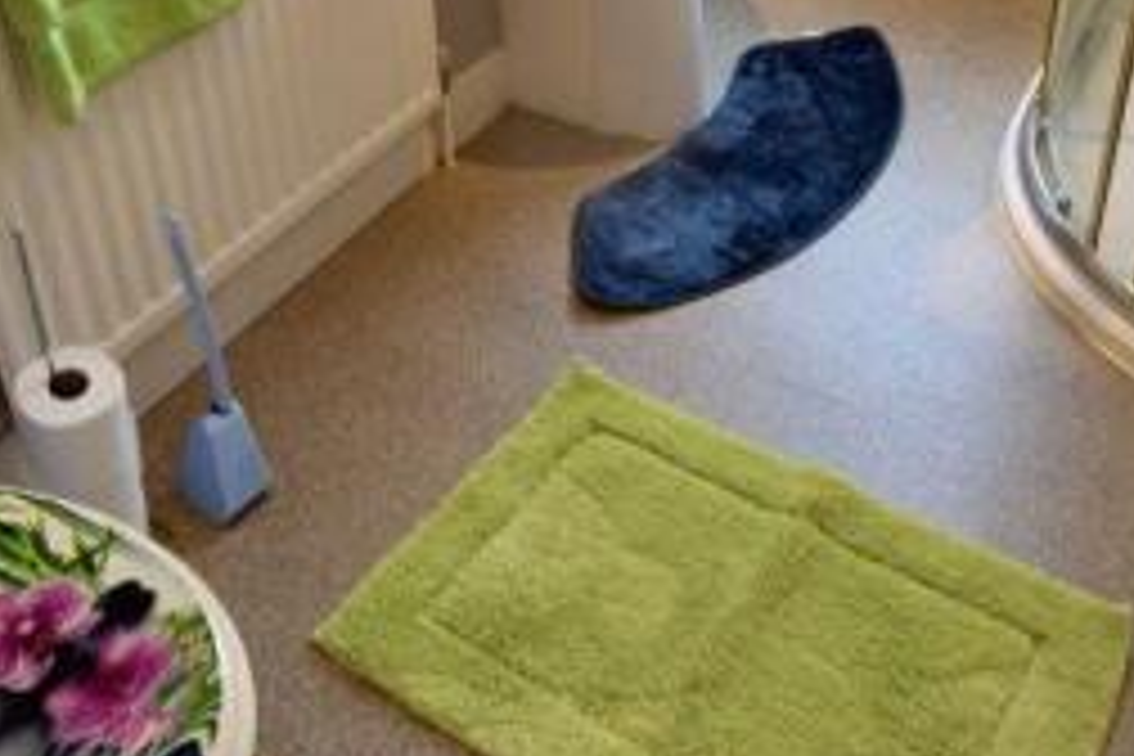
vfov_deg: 31.1
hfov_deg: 49.1
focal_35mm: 39
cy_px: -38
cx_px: 706
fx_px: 1228
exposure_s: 1/8
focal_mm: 10
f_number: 3.5
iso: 100
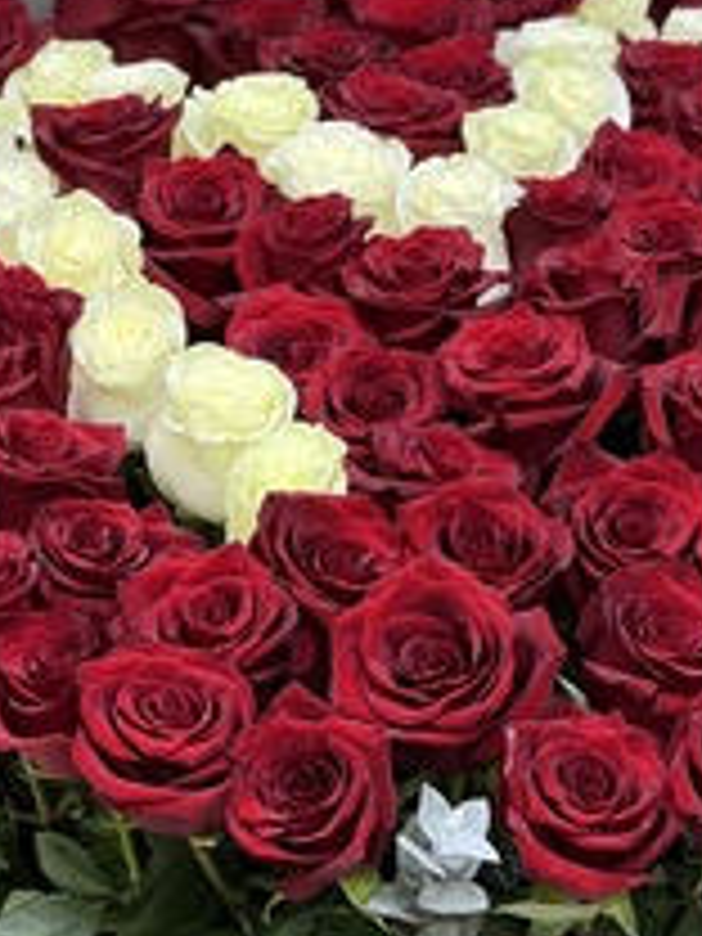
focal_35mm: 178
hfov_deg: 8.3
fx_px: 4813
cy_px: 508
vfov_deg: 11.1
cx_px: 495
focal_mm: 9
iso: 320
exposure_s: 1/33
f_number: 2.8
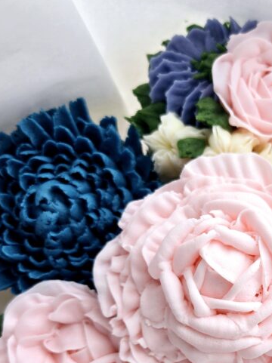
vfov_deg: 37.4
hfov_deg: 28.7
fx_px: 514
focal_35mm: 49
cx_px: 234
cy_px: 297
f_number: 1.8
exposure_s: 1/182
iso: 32
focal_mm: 5.4
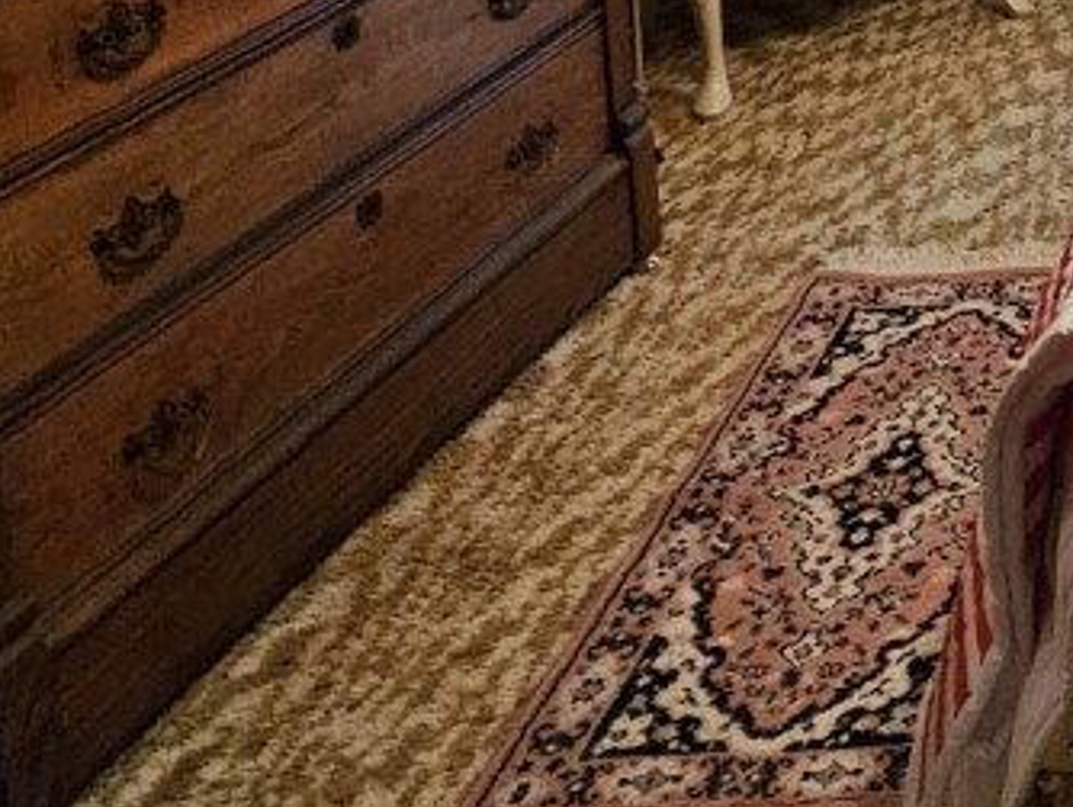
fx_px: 1737
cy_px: -412
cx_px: 1741
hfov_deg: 24.0
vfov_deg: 21.7
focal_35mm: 56
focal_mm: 2.2
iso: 500
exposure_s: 1/30
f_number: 2.2
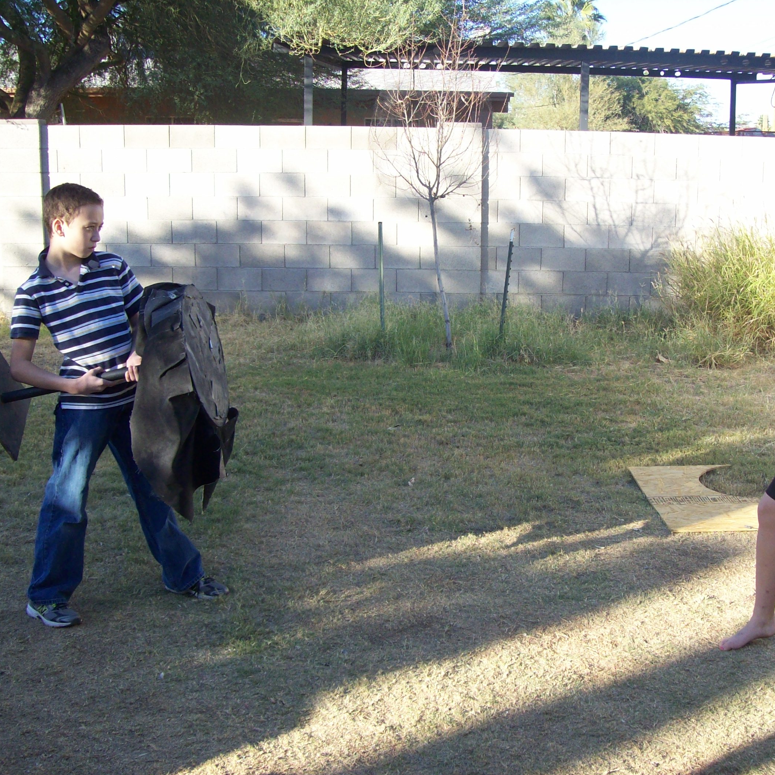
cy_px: 384
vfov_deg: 39.2
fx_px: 1089
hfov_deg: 38.9
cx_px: 490
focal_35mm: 43
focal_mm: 6
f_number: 2.7
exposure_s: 1/305
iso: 80
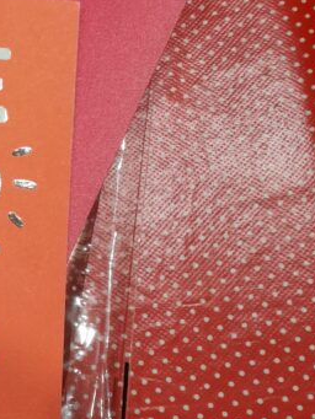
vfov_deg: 25.9
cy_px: 157
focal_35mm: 75
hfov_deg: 17.9
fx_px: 909
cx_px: -130
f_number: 2
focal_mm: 4.6
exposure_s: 1/50
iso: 200
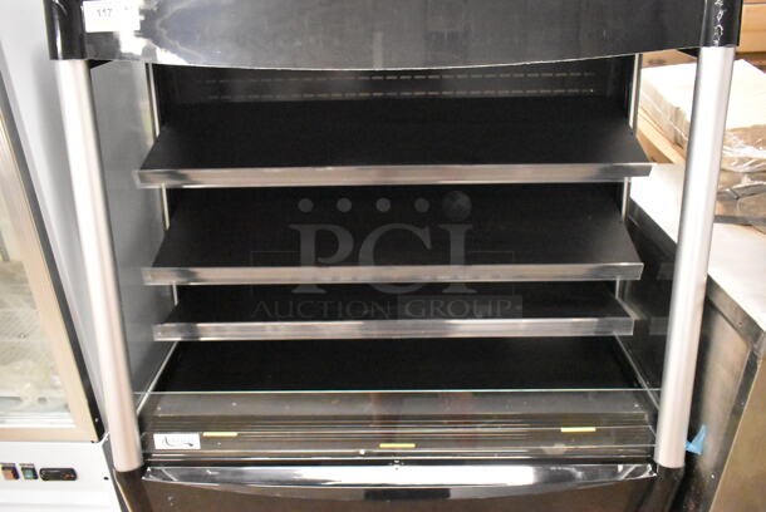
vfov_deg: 48.0
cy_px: 256
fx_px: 575
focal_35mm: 27
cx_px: 383
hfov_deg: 67.3
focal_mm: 18
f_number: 3.5
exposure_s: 1/125
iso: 16000
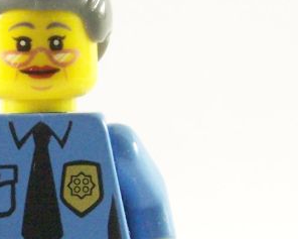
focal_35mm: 395
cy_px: 191
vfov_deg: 3.9
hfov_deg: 4.9
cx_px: 40
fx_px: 3485
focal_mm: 19.4
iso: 400
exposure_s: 1/60
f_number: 3.6
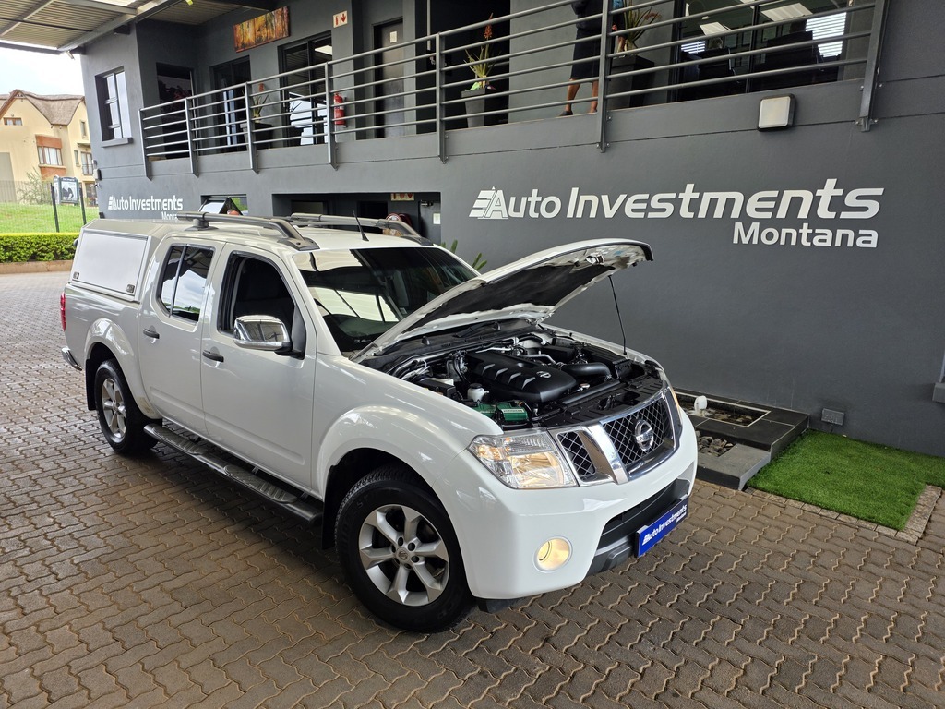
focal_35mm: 23
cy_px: 354
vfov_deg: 58.9
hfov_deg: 73.9
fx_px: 628
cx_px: 472
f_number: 1.7
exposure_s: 1/180
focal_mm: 6.25
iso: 32
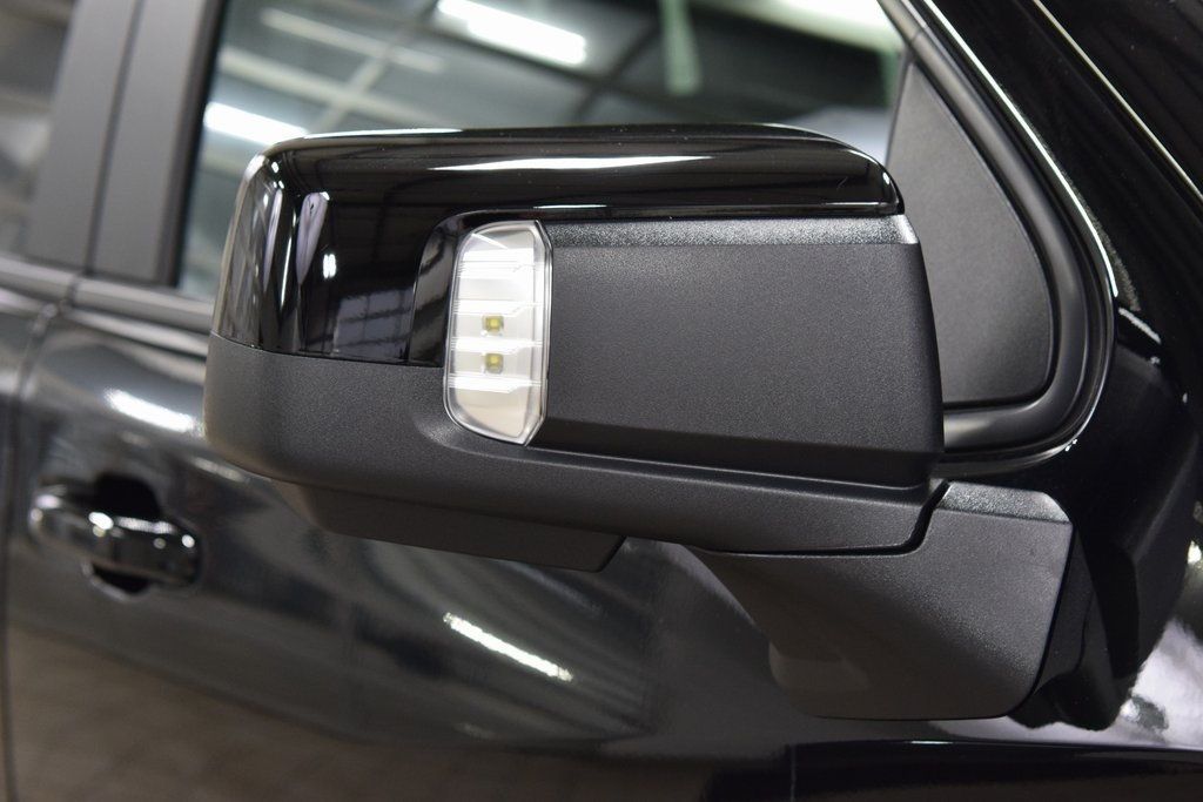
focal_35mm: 68
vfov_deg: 20.2
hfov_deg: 29.9
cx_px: 602
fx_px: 2256
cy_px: 401
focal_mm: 45
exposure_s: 1/60
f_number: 4.5
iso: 1600
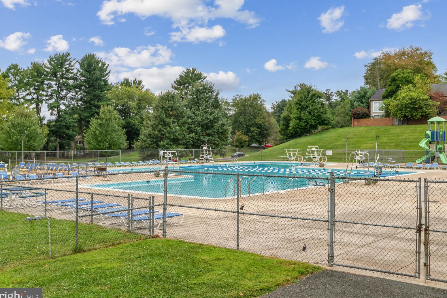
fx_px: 484
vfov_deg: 34.2
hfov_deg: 49.5
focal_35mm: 39
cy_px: 139
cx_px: 237
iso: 200
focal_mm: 35
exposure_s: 1/250
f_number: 8
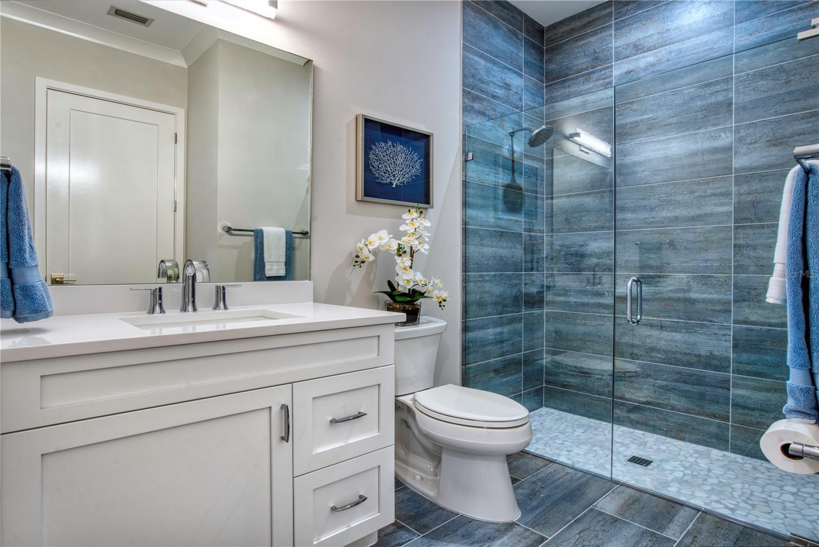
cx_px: 410
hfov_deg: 96.7
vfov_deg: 73.8
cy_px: 274
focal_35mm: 16
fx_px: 364
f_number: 11
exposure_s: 1/3
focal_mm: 16
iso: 250
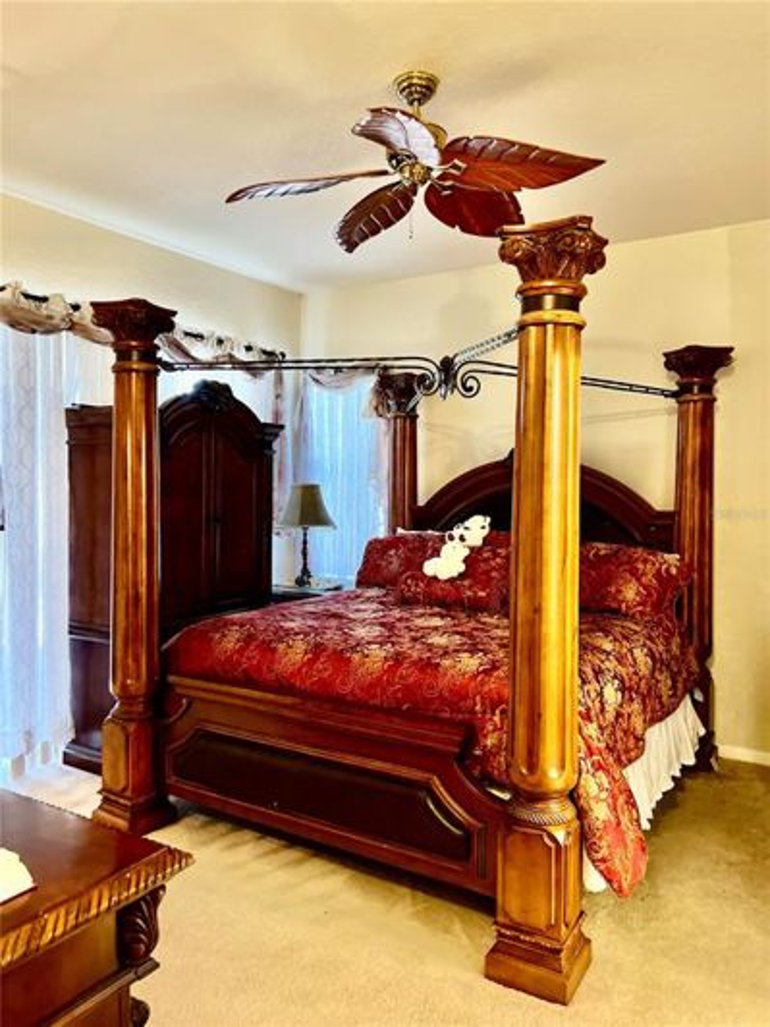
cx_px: 385
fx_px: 771
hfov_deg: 53.1
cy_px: 514
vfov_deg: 67.3
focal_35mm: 26
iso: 500
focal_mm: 5.7
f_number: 1.5
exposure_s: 1/30
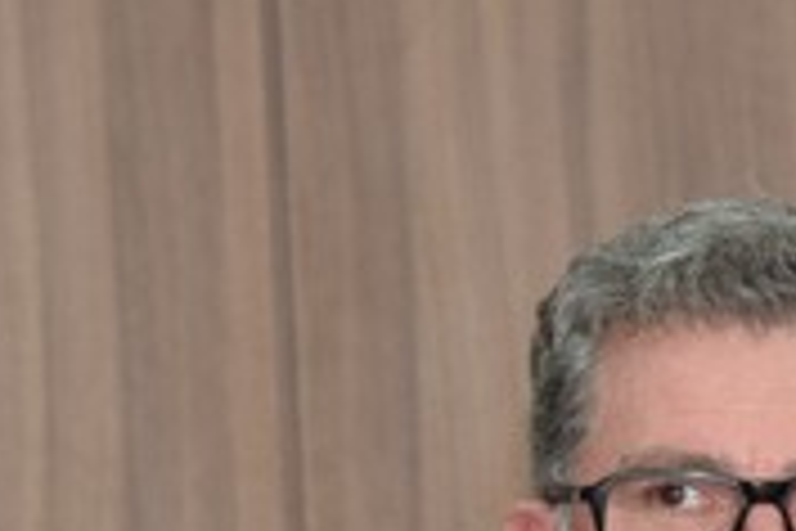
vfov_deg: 2.6
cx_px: 621
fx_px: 11806
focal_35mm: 534
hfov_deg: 3.9
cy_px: 468
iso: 800
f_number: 4.5
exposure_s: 1/80
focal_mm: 70
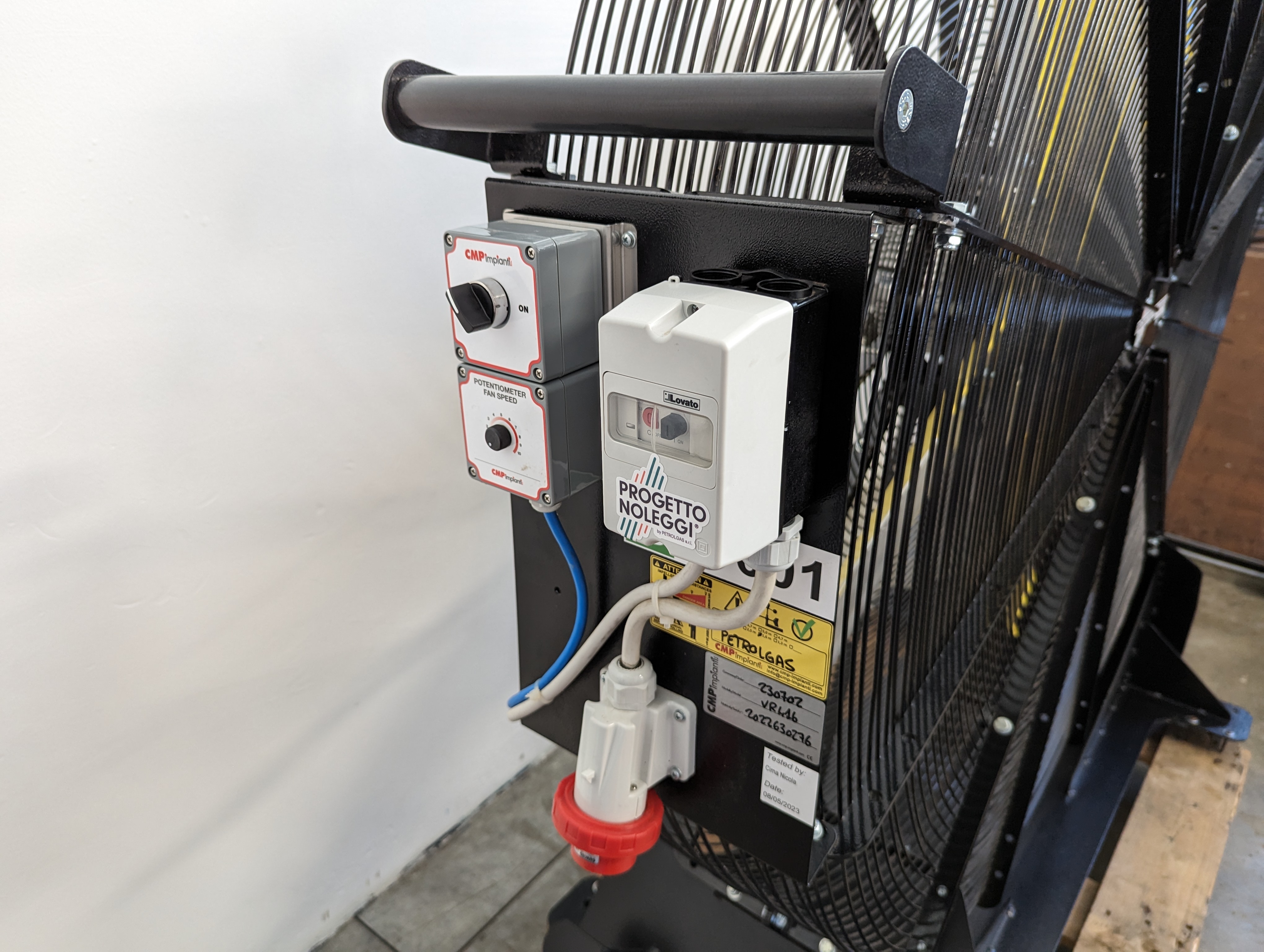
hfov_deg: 71.5
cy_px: 476
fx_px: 878
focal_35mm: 24
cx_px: 632
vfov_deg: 56.9
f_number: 1.85
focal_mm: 6.81
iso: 174
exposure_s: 1/23.8
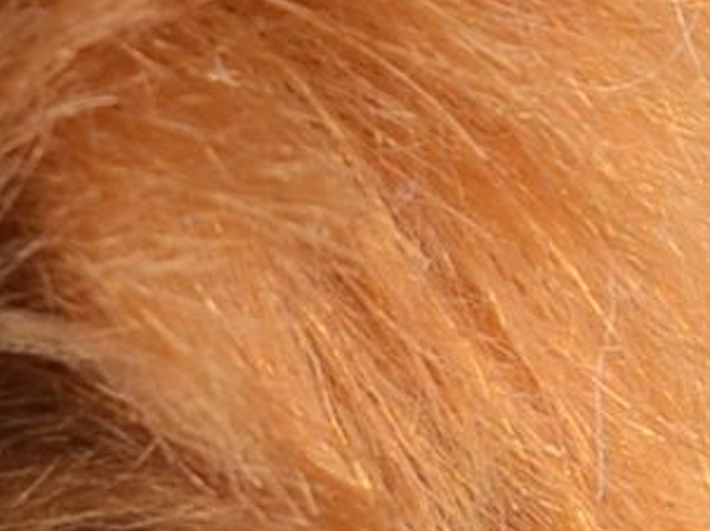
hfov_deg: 1.6
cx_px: -580
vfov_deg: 1.2
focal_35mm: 1239
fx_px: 25381
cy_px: 319
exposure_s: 1/100
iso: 125
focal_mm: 105
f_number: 8
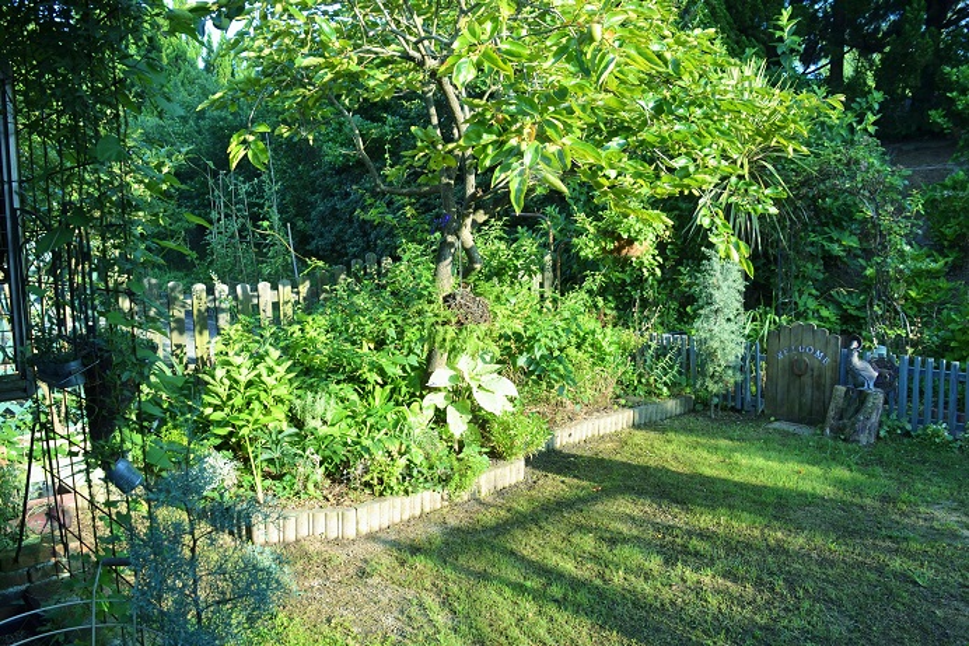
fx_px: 807
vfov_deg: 43.6
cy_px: 323
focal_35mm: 30
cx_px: 484
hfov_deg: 61.9
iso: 200
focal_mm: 20
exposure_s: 1/160
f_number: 4.5
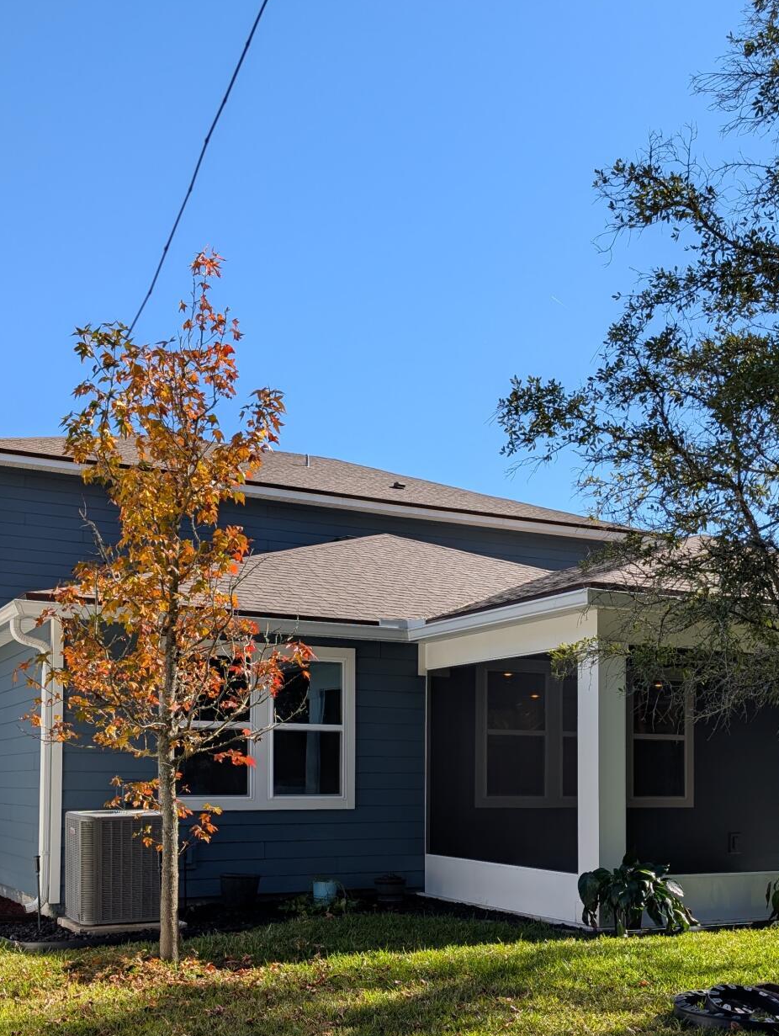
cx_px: 388
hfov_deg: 36.9
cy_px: 742
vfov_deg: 46.5
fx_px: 1168
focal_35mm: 39
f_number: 1.68
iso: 21
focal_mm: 6.9
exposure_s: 1/715
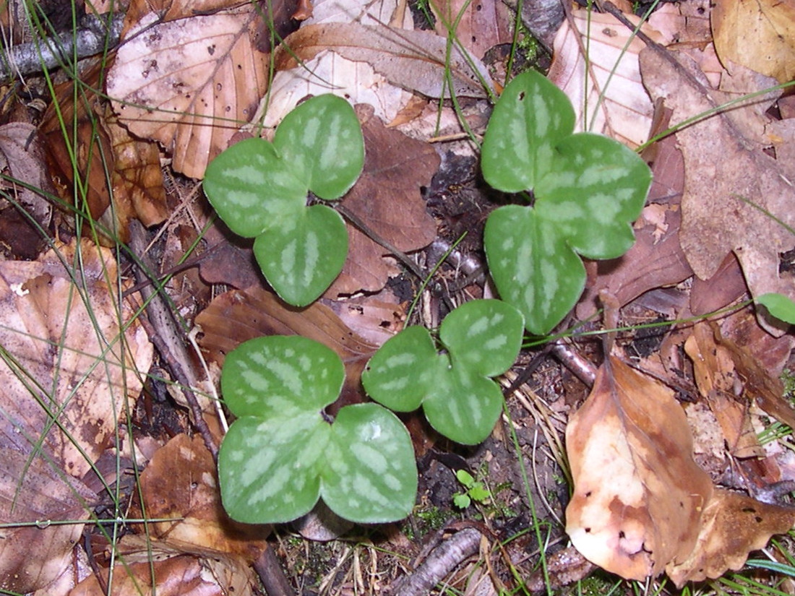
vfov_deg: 37.7
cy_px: 298
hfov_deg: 49.0
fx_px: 873
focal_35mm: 38
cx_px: 398
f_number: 7.6
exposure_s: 1/30
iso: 100
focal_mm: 8
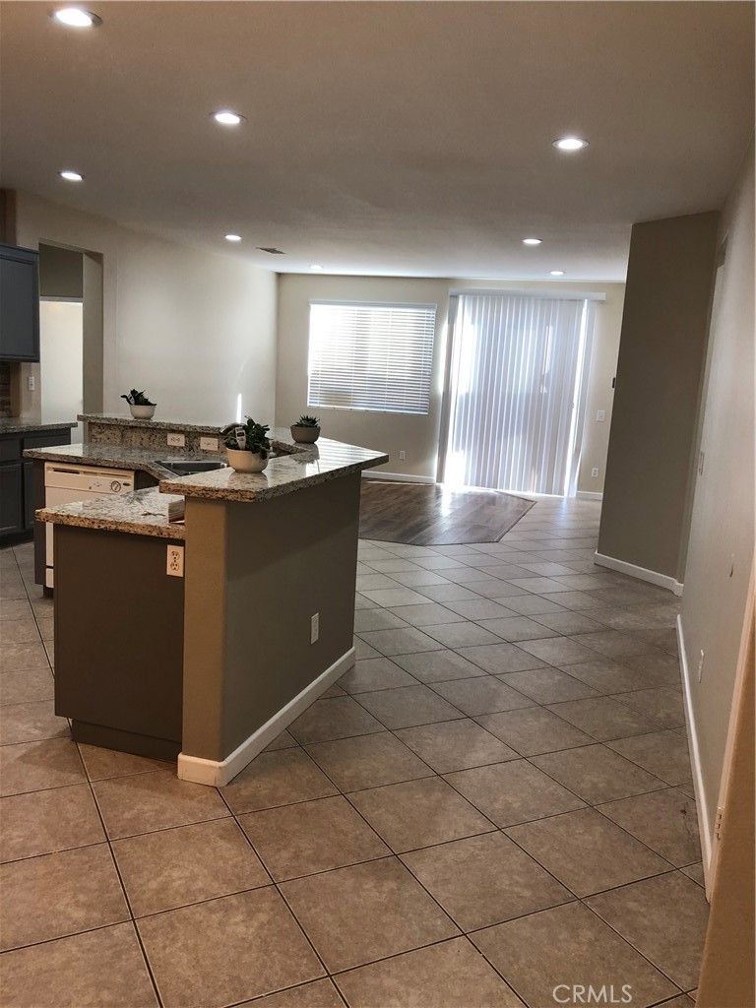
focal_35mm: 28
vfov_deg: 63.4
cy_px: 504
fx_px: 815
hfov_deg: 49.7
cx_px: 378
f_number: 1.8
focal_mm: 3.99
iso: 25
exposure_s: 1/30
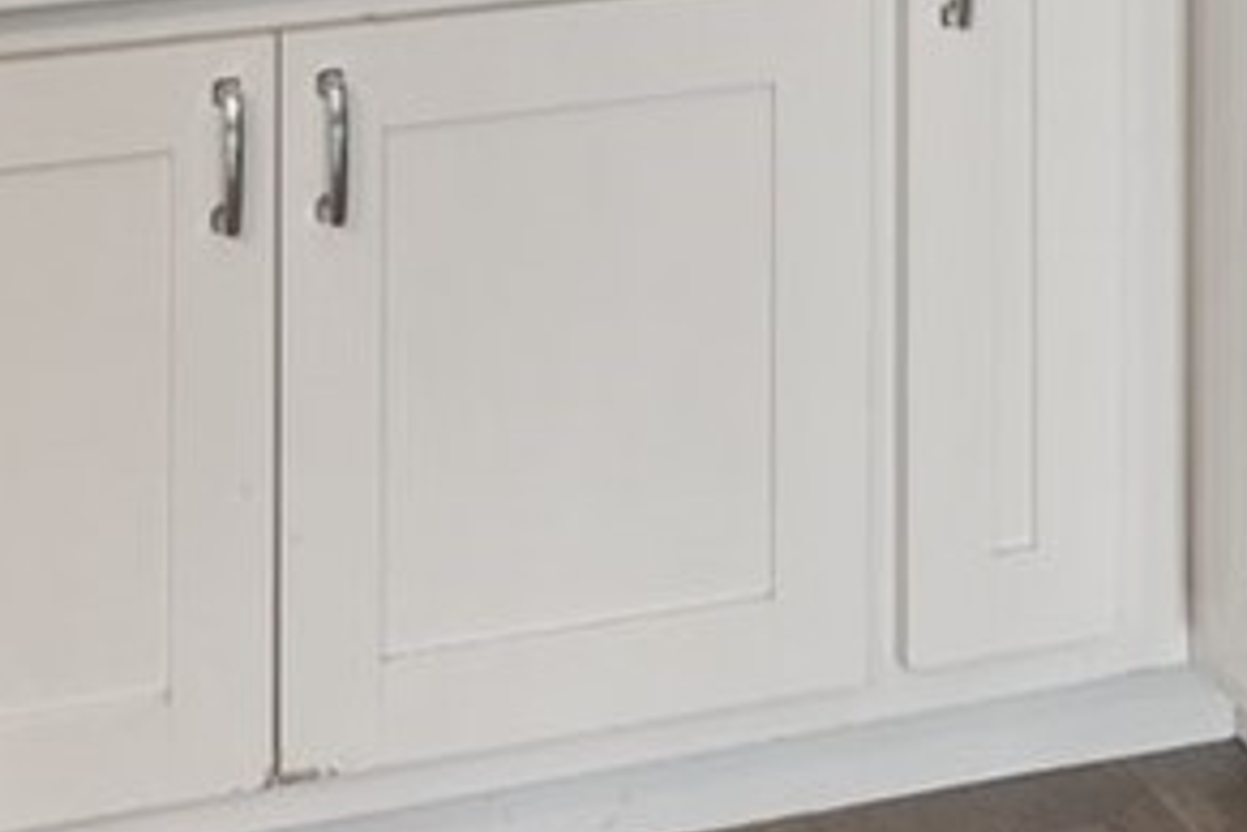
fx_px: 3879
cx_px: 758
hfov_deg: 18.2
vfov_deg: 10.5
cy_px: -1152
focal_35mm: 112
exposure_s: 1/2
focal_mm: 16
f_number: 8
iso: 100
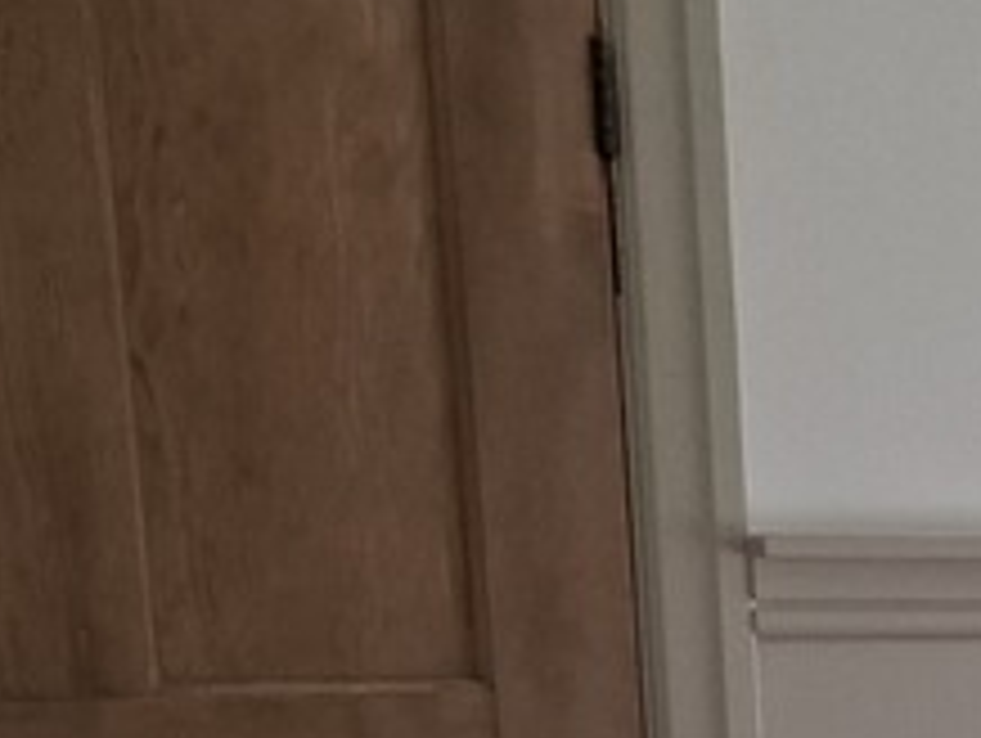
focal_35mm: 108
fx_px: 3064
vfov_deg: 12.9
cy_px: 1134
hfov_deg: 16.2
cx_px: 1584
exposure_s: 1/100
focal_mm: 5.54
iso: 50
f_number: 1.8
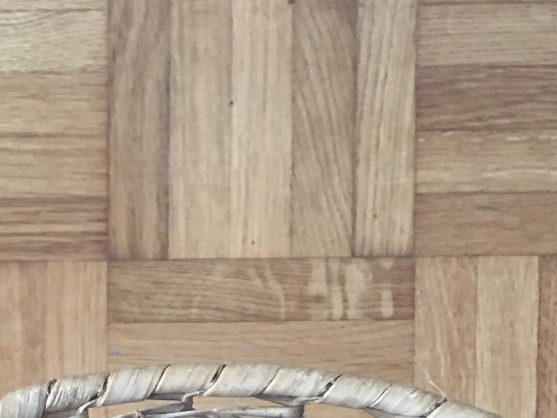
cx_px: 194
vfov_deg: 11.4
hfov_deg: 18.2
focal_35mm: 108
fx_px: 1738
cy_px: 994
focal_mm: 4.15
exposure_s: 1/17
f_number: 2.2
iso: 64
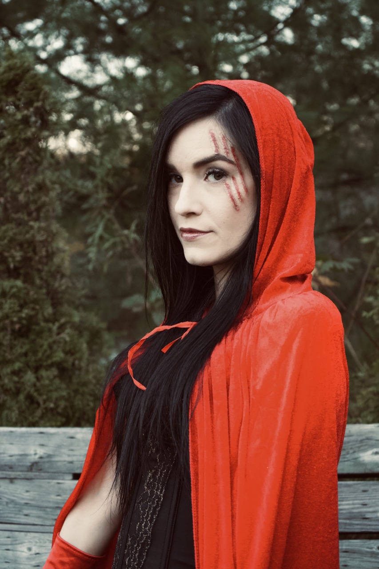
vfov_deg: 41.9
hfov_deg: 28.6
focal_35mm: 47
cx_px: 190
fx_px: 742
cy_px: 284
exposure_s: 1/500
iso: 4000
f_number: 4.5
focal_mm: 47
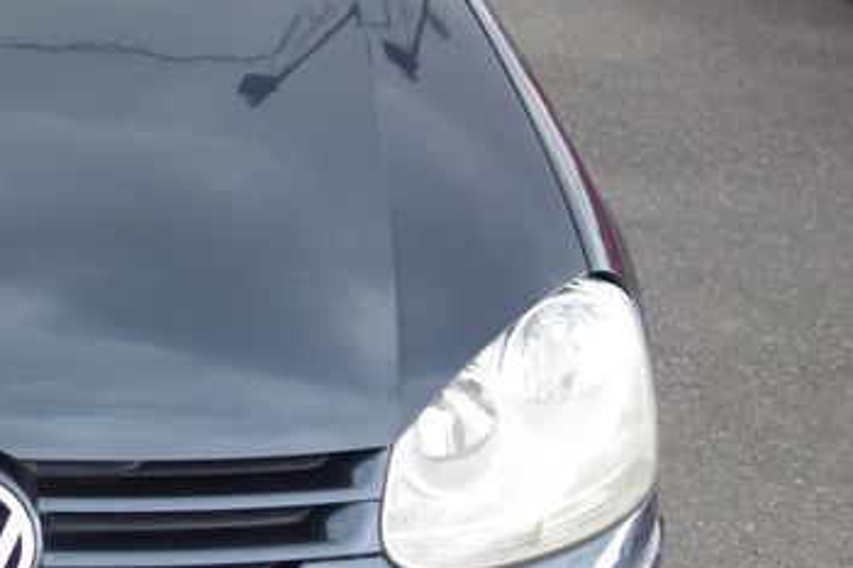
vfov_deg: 16.6
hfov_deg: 22.1
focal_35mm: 82
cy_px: 223
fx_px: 1942
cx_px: -275
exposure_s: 1/100
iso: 125
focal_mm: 10.4
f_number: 2.2
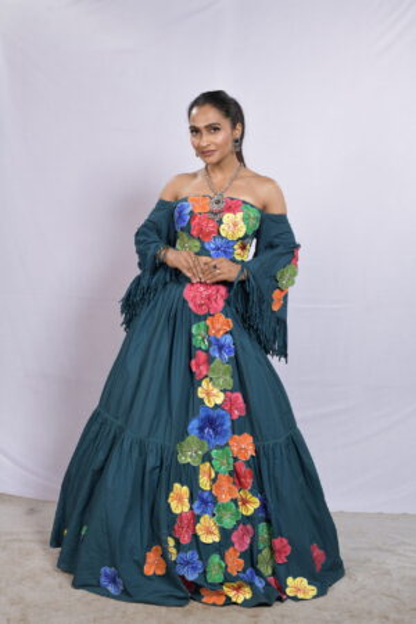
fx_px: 867
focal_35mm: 50
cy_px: 312
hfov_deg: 27.0
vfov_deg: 39.6
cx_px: 208
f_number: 5.6
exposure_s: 1/160
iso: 160
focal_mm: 50
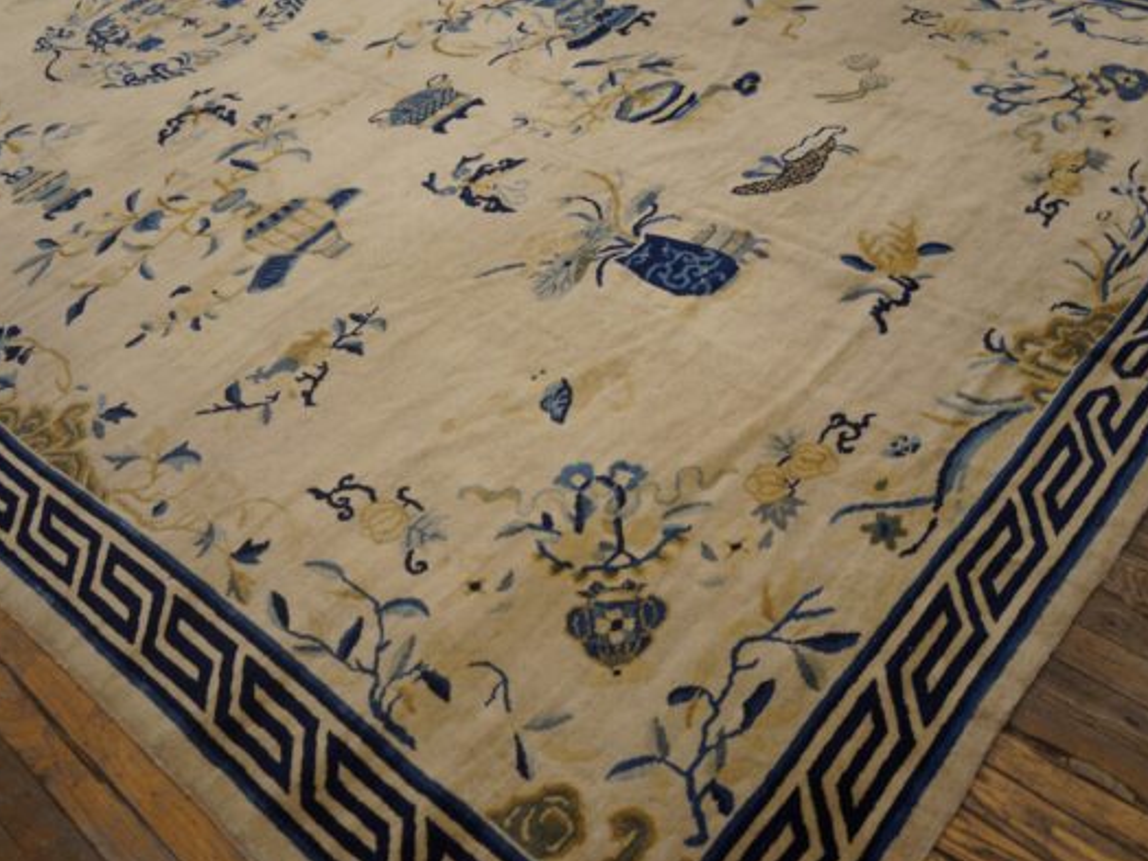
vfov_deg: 42.9
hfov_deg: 55.3
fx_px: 1094
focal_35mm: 33
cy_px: 435
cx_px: 517
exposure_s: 1/60
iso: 320
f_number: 4
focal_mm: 20
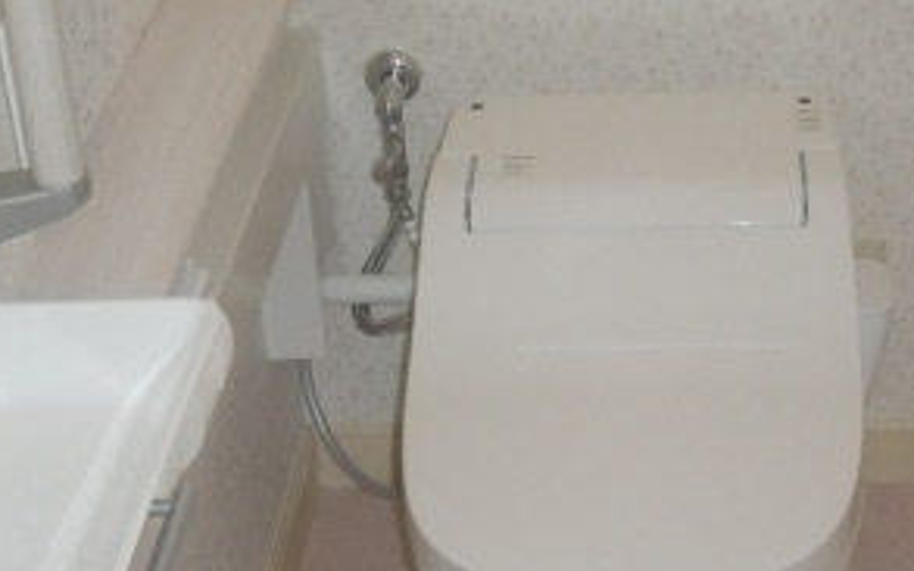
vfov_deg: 14.8
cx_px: 462
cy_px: 421
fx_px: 2192
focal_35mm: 88
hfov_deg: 23.6
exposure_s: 1/60
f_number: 3.9
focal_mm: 6.66
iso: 400
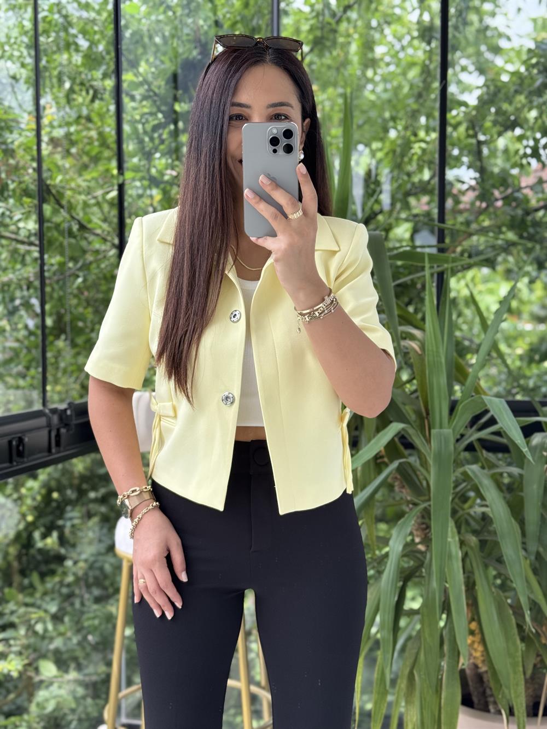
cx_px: 274
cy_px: 364
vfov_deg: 39.7
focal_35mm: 48
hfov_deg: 30.3
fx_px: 1011
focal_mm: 6.76
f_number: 1.78
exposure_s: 1/245
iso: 64
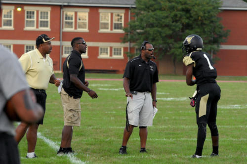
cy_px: 82
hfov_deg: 9.5
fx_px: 1490
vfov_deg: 6.3
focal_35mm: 218
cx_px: 124
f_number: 5
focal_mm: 145
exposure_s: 1/500
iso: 1000
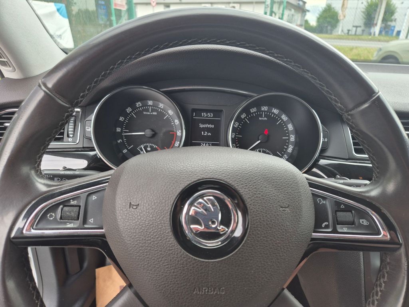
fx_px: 272
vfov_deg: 58.9
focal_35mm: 23
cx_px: 204
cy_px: 154
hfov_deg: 73.9
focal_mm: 5.4
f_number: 1.8
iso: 50
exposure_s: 1/180
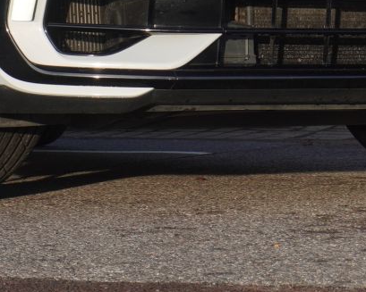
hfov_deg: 8.4
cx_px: 85
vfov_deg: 6.6
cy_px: -172
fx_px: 2502
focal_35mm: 231
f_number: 6.7
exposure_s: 1/125
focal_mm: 42
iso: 100
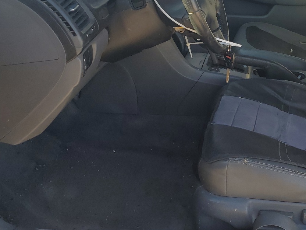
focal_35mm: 50
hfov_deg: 36.2
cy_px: 62
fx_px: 442
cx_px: 268
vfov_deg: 28.7
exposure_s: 1/370
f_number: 1.5
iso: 50
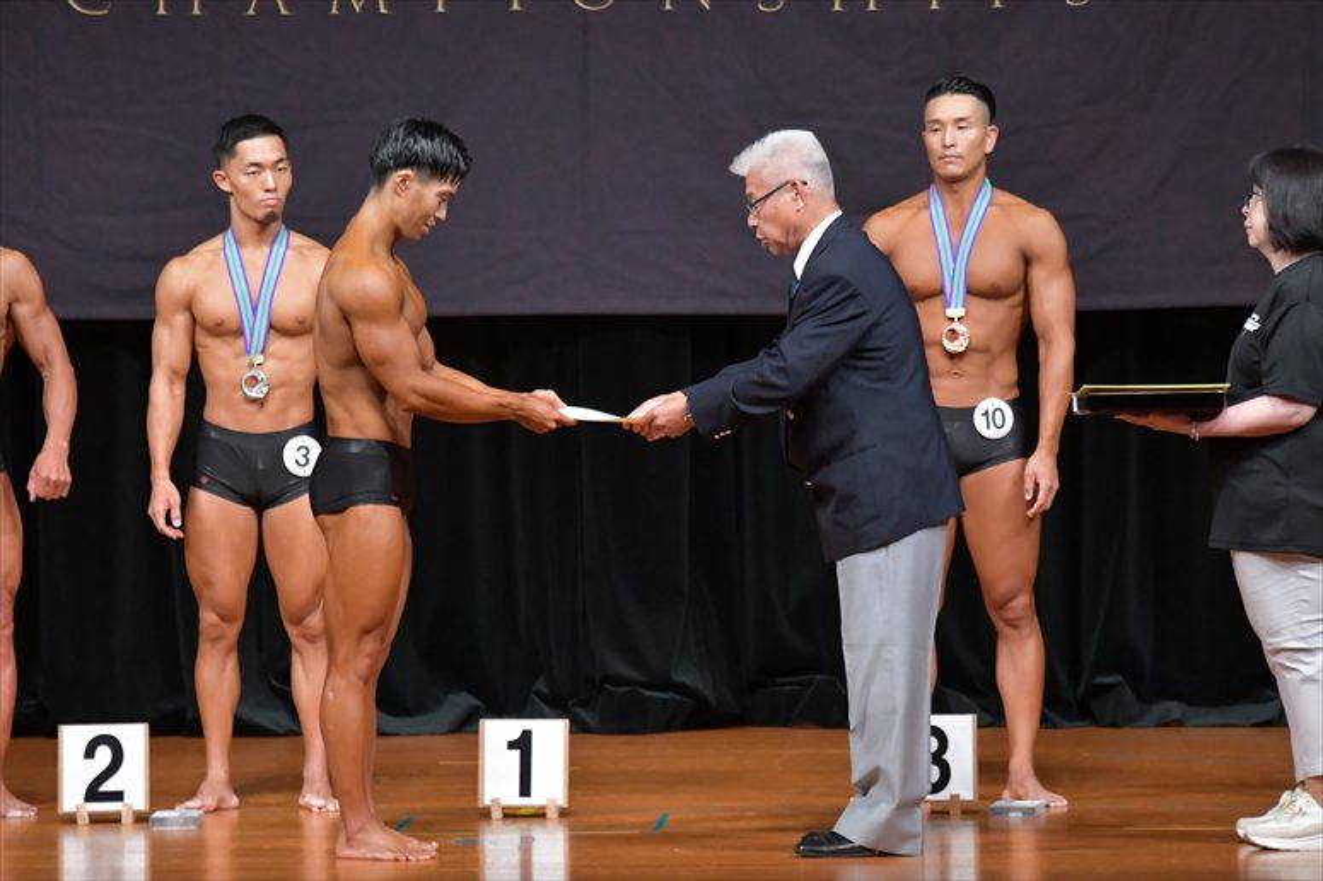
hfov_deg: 7.6
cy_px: 440
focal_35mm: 270
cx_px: 662
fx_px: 9918
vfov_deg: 5.1
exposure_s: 1/400
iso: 5000
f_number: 5.6
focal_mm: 180
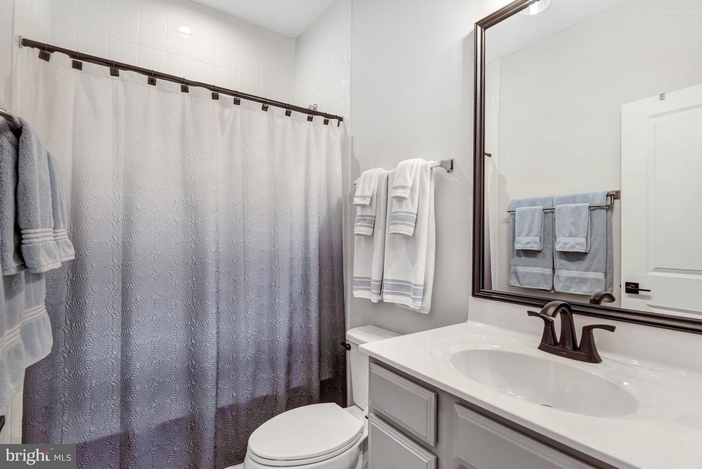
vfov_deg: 70.5
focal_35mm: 17
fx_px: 332
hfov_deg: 93.3
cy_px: 234
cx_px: 351
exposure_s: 1/13
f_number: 8
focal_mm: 17
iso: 400
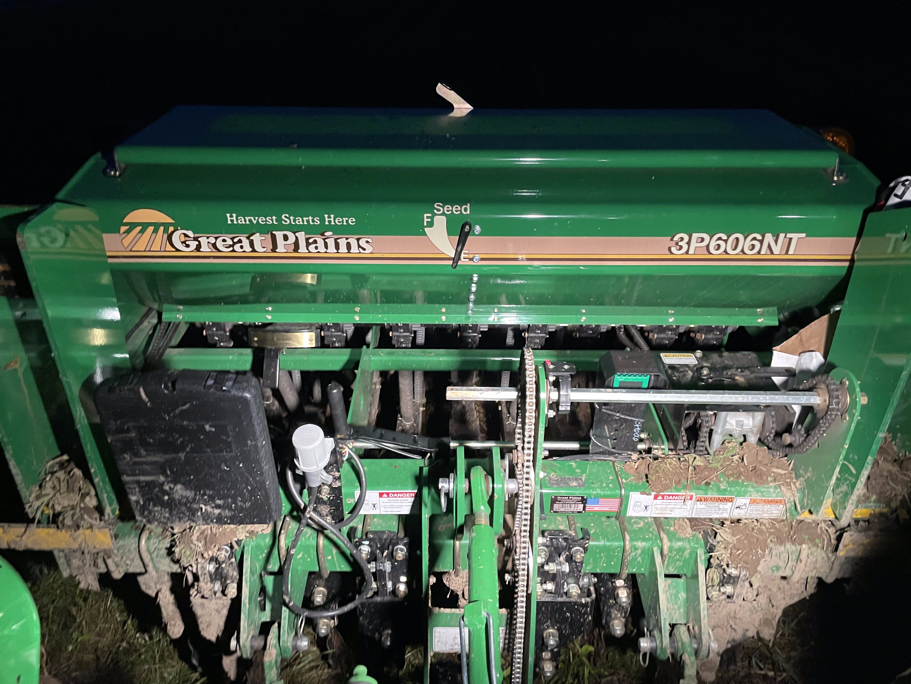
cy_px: 342
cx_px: 456
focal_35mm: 26
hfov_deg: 67.3
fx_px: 684
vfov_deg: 53.1
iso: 500
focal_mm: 4.2
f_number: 1.6
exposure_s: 1/47
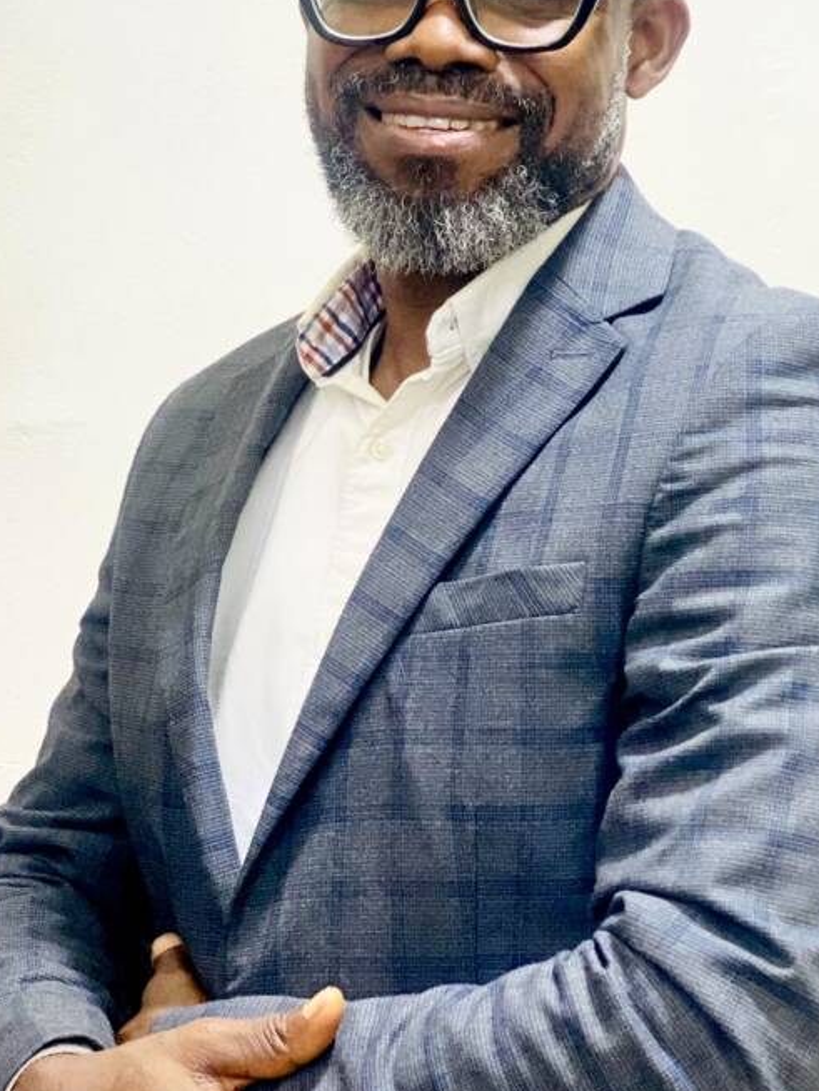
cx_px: 440
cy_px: 419
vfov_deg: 22.0
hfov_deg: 16.6
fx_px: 2806
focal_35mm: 89
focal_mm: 6
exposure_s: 1/33
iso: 320
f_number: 2
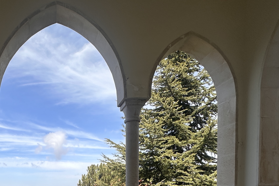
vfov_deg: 36.6
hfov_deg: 55.9
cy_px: 198
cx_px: 55
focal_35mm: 31
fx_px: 240
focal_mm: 2.22
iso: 50
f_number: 2.2
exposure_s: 1/1667
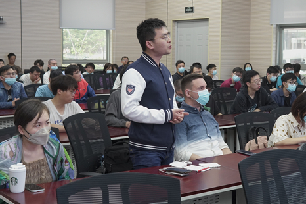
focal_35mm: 58
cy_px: 93
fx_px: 493
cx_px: 162
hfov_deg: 34.5
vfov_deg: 23.3
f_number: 5.6
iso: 800
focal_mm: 30
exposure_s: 1/50
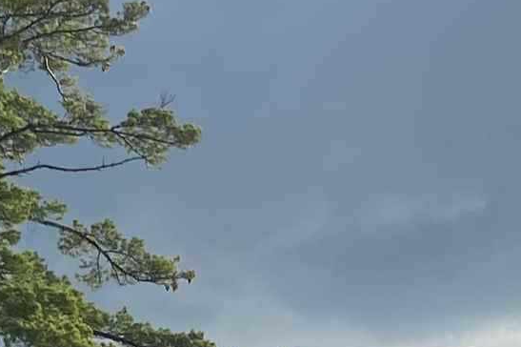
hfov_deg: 13.5
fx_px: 2198
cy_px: 758
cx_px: 186
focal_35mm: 152
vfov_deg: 8.4
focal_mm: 4.25
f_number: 1.8
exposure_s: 1/4608
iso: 32
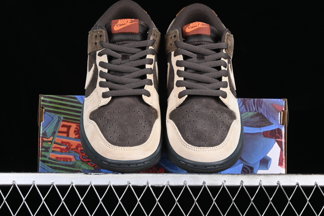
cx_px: 162
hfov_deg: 27.0
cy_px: 108
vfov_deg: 18.2
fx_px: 675
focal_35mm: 75
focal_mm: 50
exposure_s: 1/60
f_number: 6.3
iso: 160
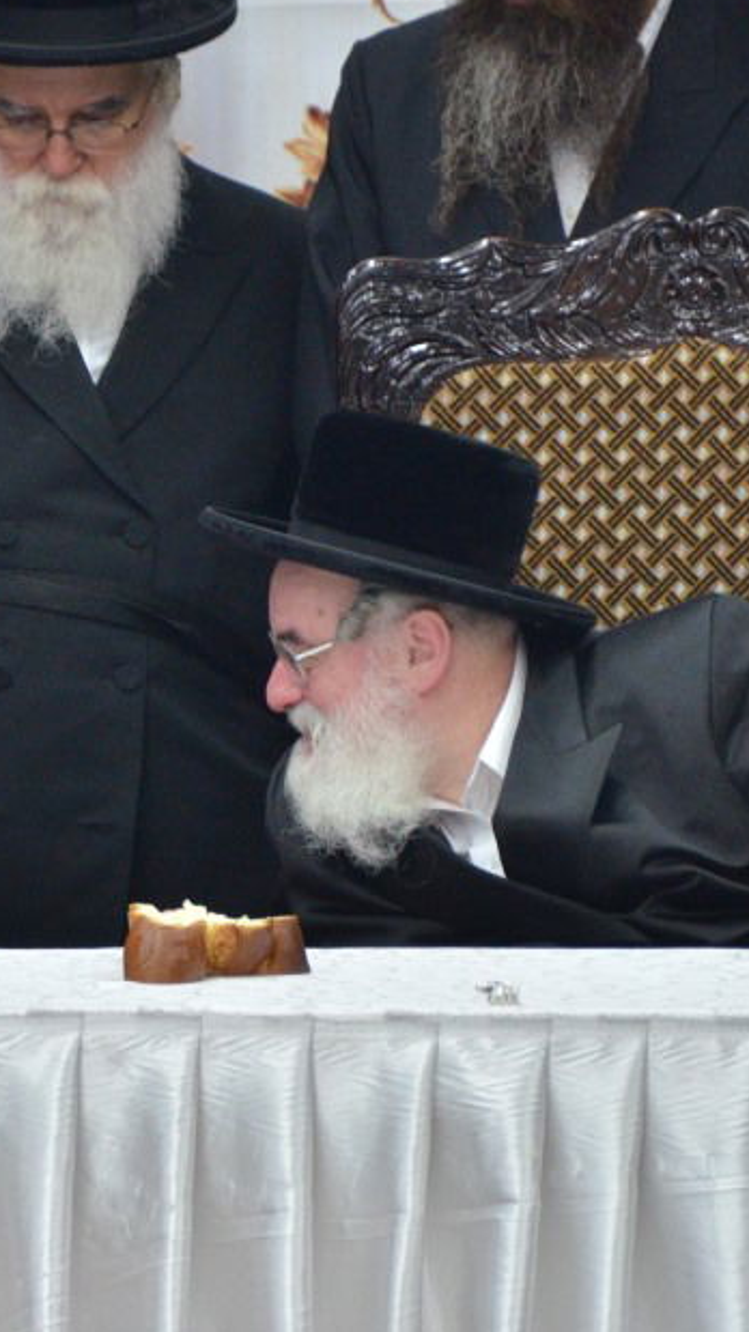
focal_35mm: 648
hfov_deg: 1.9
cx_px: 112
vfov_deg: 3.3
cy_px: 695
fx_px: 22889
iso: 1600
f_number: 5.6
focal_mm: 250
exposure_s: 1/125
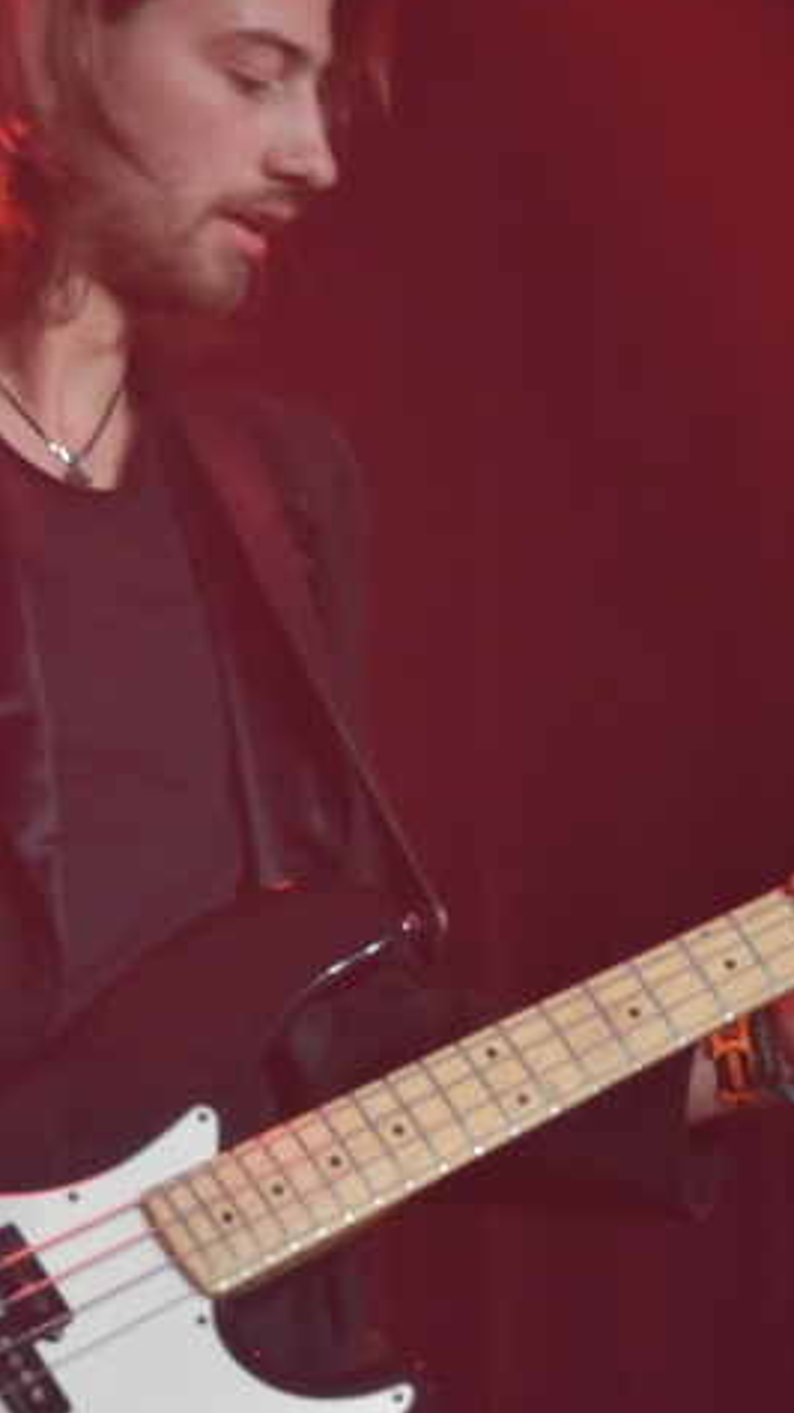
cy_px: 654
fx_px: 8949
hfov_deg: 5.1
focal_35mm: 239
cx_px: 284
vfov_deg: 9.0
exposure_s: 1/40
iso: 2500
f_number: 5.3
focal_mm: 75
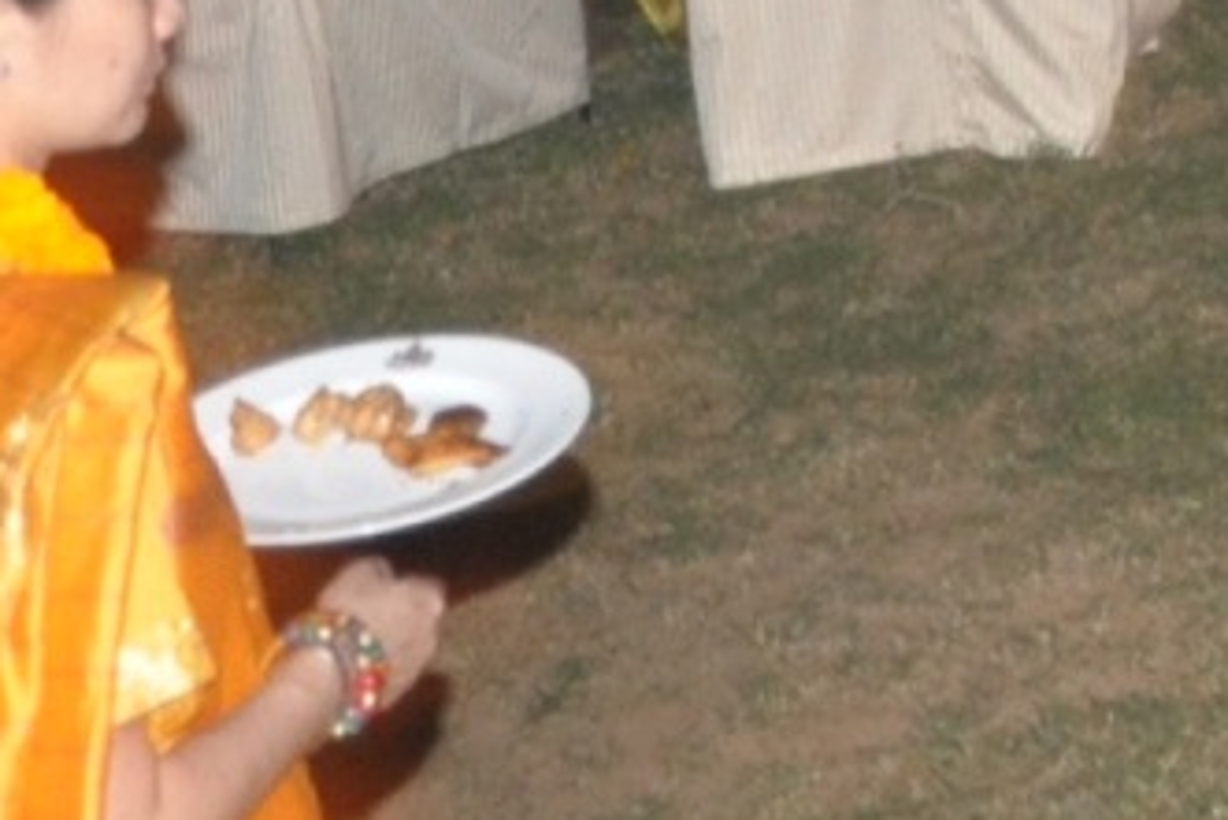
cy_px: -1759
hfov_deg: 7.1
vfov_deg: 5.0
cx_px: 3558
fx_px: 8906
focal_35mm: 261
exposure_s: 1/10
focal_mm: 24
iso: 800
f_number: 4
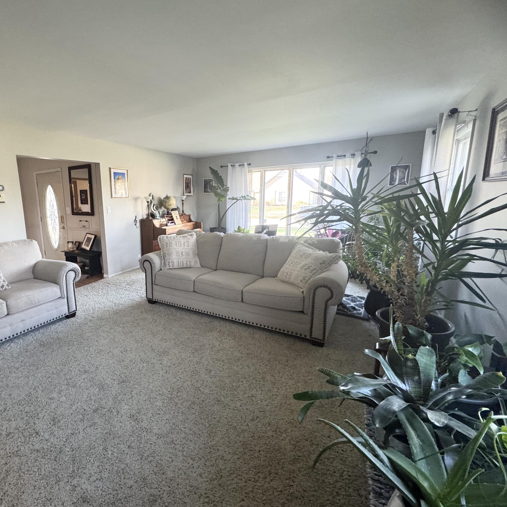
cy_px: 251
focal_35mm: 17
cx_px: 171
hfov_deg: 81.3
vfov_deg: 84.0
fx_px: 282
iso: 200
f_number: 2.2
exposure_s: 1/60
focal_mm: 2.22
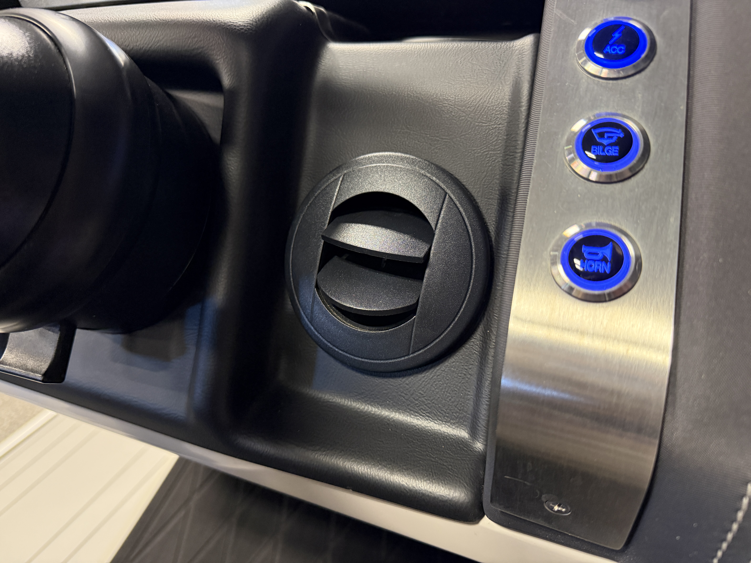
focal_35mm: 24
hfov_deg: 71.6
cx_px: 376
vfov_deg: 56.8
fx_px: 521
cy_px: 282
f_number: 1.78
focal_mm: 6.76
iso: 640
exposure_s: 1/52
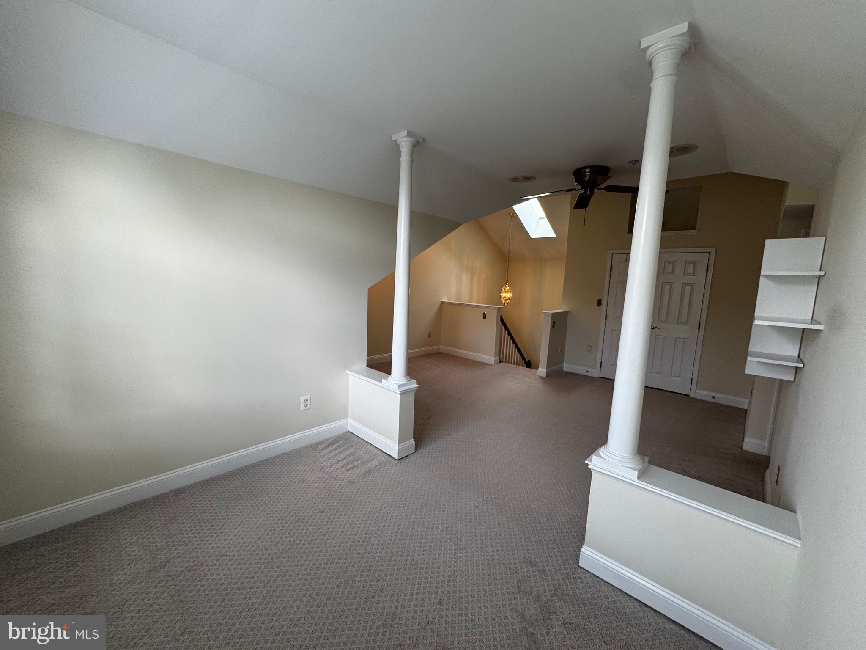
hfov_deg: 102.1
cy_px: 325
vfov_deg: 85.7
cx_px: 433
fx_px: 350
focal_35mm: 14
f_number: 2.2
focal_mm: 2.22
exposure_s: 1/120
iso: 100
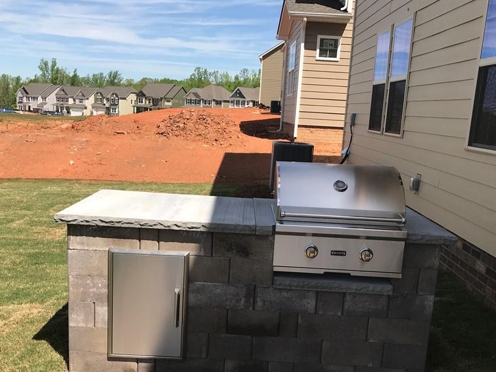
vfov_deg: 37.5
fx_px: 544
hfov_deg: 49.0
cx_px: 236
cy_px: 233
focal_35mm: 38
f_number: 1.8
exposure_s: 1/2398
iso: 20
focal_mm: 3.99
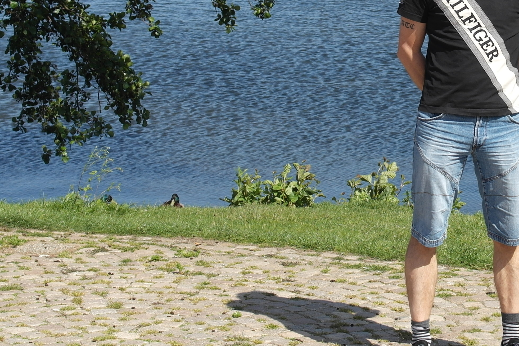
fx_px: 1730
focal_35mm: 120
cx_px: 453
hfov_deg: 16.9
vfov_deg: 11.2
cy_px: -47
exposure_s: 1/250
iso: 100
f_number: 7.1
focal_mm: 28
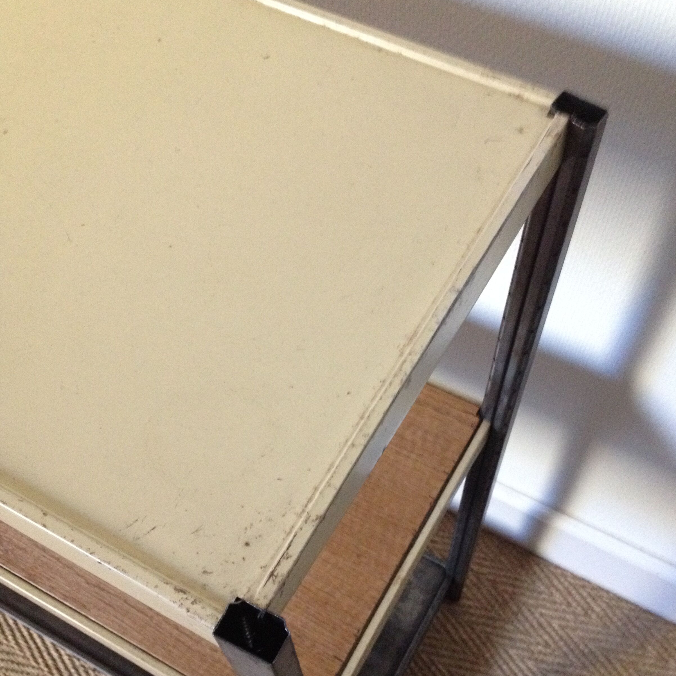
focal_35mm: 42
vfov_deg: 39.6
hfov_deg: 40.0
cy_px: 448
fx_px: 928
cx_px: 340
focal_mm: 4.28
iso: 400
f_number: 2.4
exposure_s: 1/15
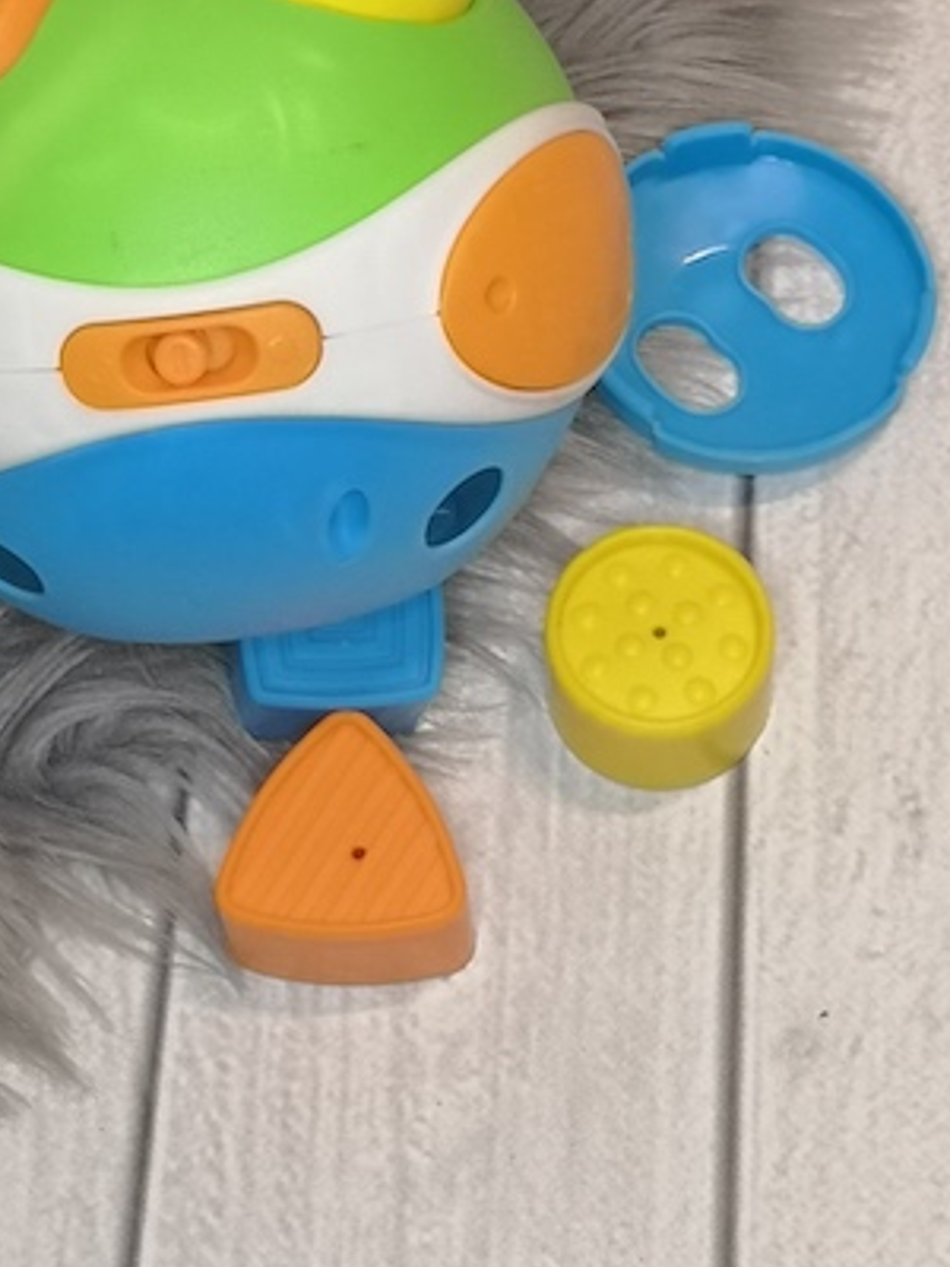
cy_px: 447
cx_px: 377
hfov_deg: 17.6
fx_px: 3074
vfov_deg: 23.2
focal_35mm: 84
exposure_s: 1/33.3
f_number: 1.8
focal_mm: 5.58
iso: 250
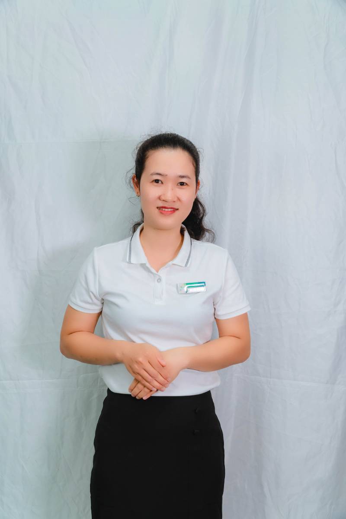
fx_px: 562
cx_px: 173
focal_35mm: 39
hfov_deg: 34.2
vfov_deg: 49.6
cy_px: 260
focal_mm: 26
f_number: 5.6
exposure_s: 1/100
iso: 640
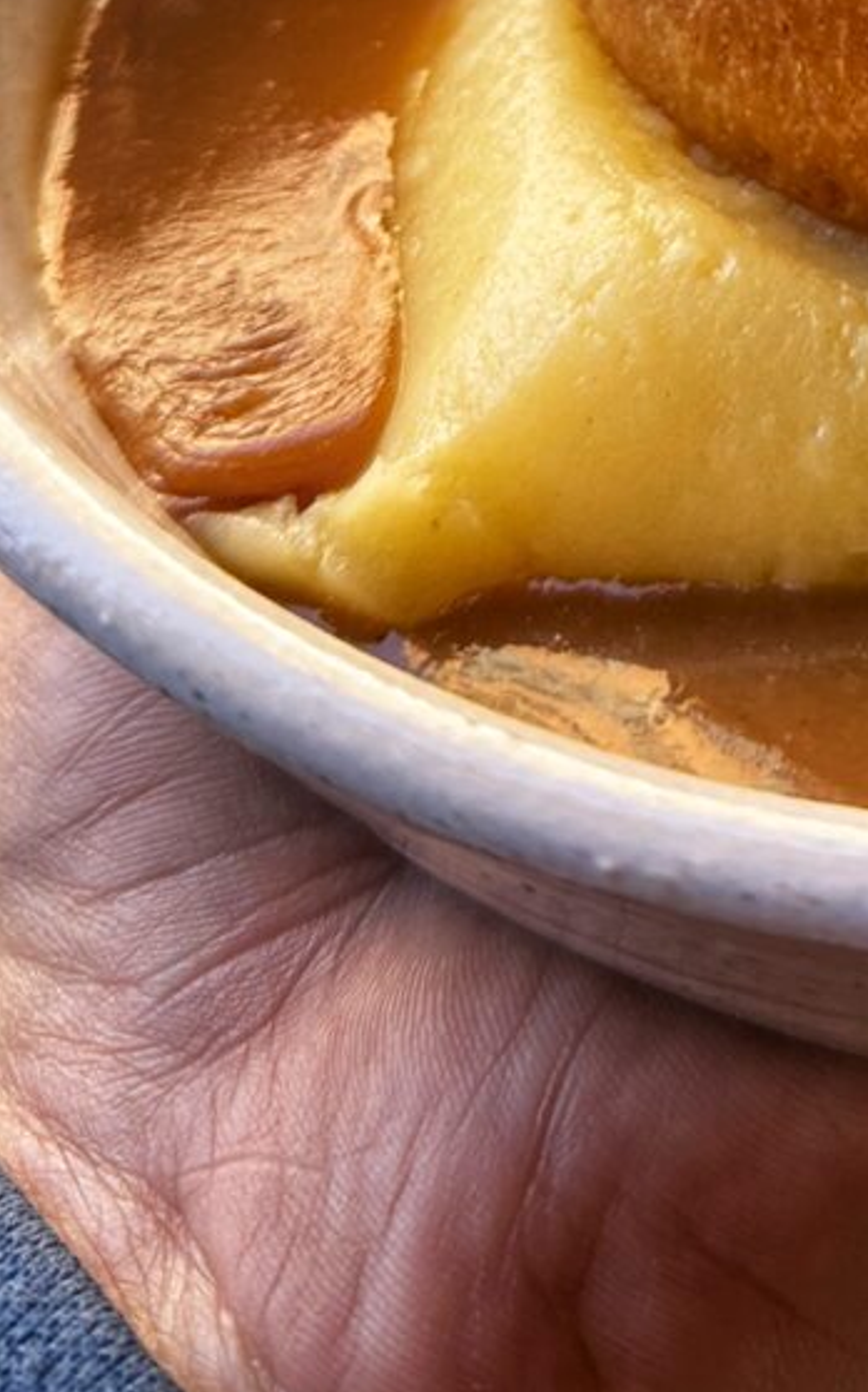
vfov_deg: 24.1
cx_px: 1135
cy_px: -501
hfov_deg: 16.8
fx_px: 2767
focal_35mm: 73
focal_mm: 6.86
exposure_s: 1/121
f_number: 1.78
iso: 64
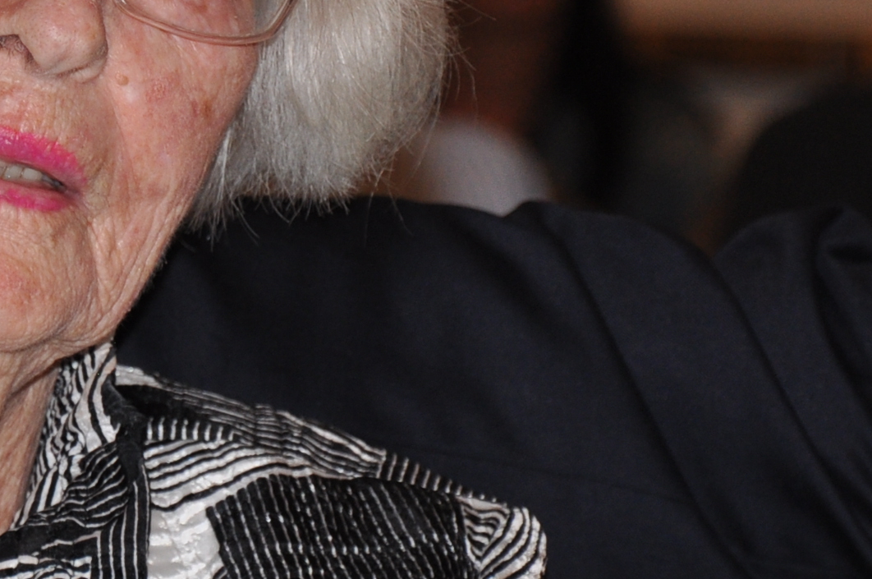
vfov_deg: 3.3
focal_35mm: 418
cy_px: 186
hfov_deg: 4.9
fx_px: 10111
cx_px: -99
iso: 400
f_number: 5.6
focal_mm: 92
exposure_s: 1/60
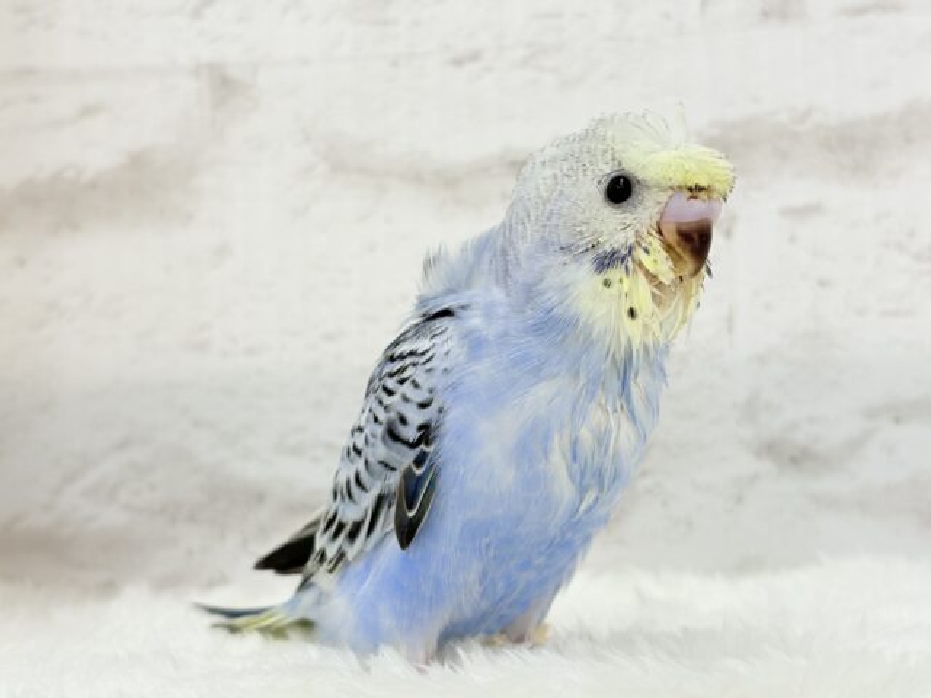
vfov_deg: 28.0
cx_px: 466
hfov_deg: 36.8
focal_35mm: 52
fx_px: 1399
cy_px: 349
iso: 50
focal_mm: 5.96
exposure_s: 1/50
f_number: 1.6
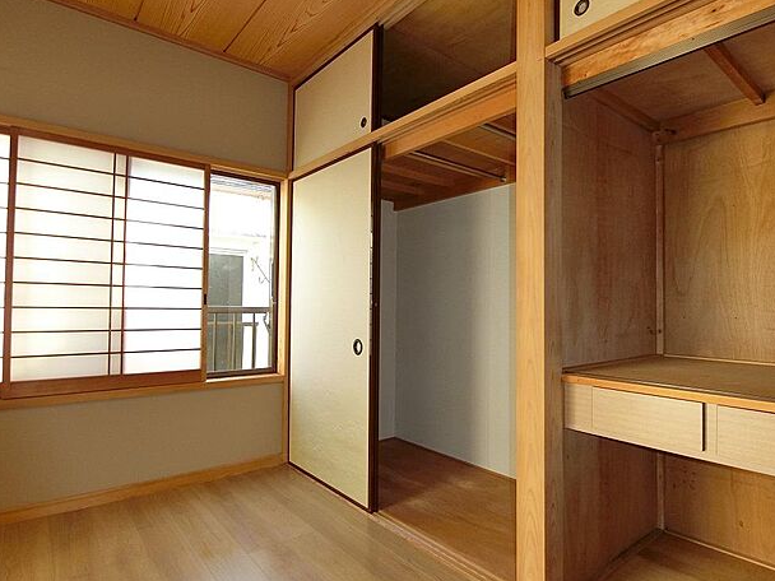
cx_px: 394
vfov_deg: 66.0
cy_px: 298
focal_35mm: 20
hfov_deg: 81.7
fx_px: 448
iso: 200
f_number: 2.7
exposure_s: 1/125
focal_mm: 4.06
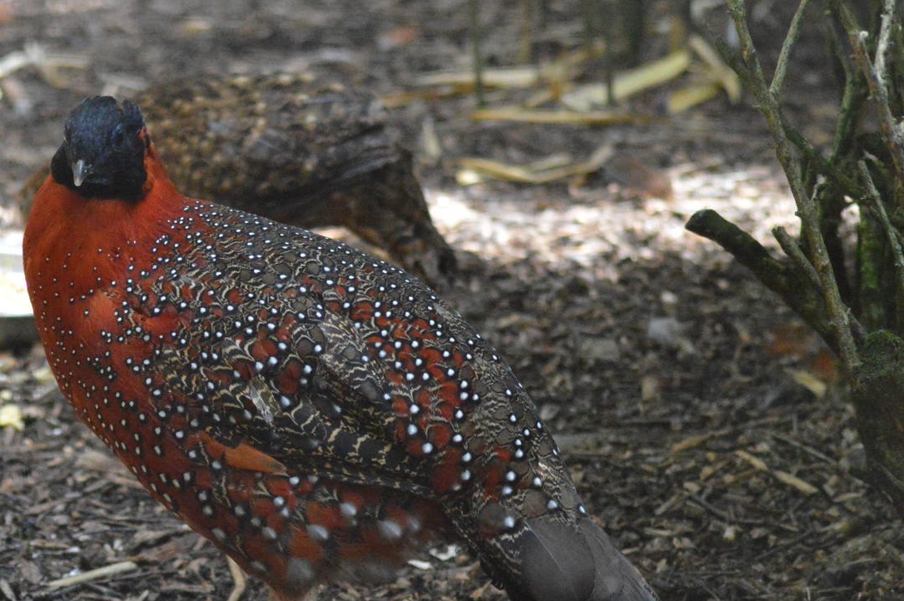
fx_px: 5544
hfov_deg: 9.3
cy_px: 409
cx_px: 241
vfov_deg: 6.2
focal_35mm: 221
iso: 6400
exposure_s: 1/4000
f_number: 4
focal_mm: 100
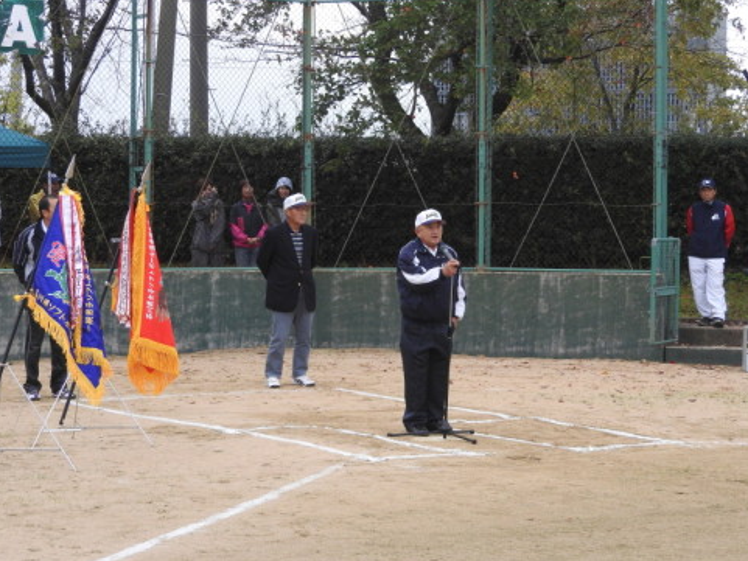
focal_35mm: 106
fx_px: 2291
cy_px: 269
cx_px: 411
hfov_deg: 18.5
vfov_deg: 14.0
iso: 280
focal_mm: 15.2
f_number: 4.5
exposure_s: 1/60
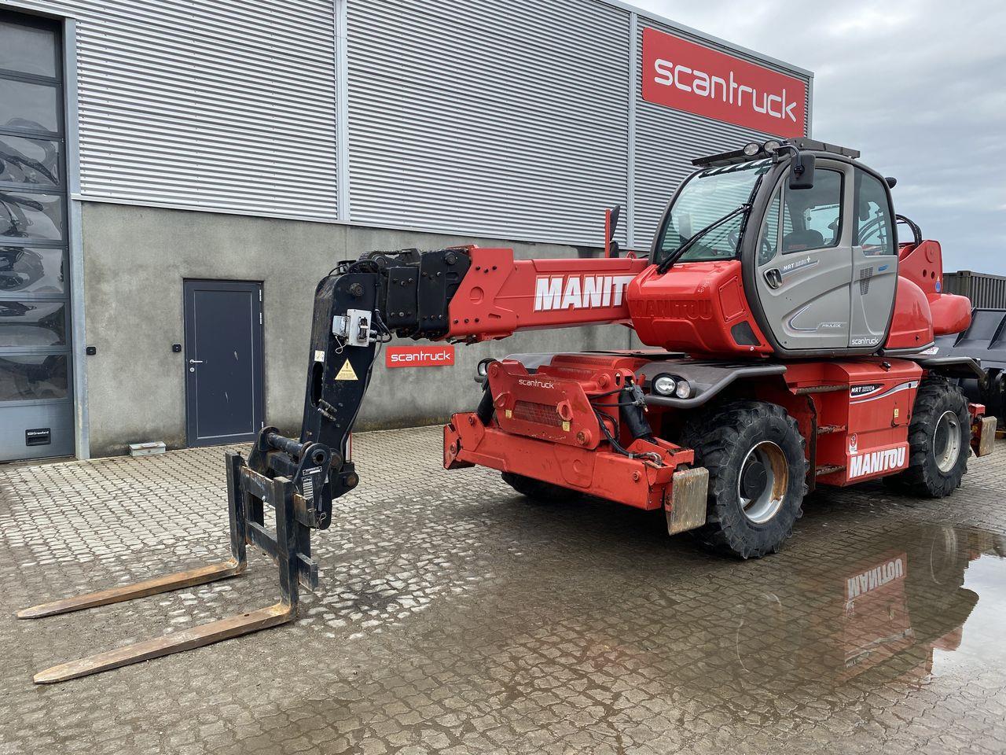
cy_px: 378
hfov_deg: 67.3
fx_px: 756
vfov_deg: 53.1
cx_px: 503
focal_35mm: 26
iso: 32
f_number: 1.8
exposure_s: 1/858
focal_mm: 4.25
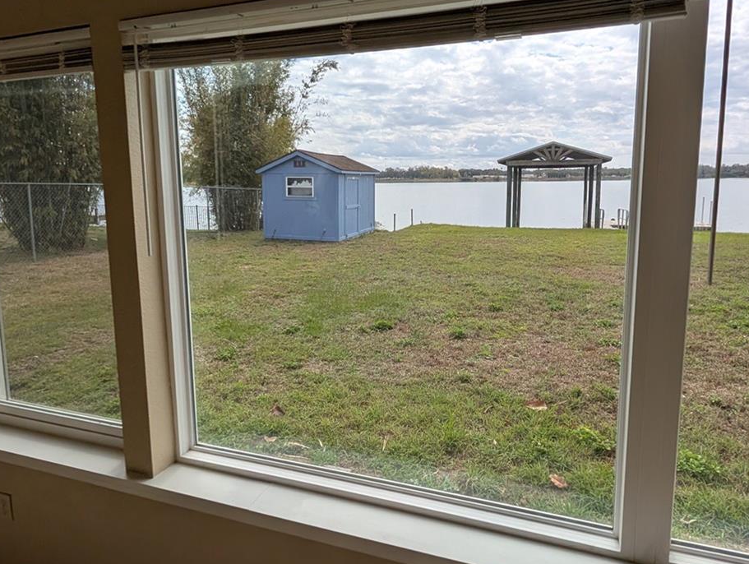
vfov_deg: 63.2
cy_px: 237
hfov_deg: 78.9
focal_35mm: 21
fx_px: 455
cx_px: 385
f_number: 1.7
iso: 58
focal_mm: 2.02
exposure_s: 1/3257
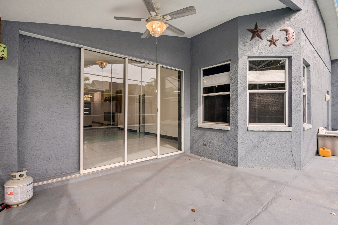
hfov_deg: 93.3
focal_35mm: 17
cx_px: 169
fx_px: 160
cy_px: 112
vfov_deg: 70.4
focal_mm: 17
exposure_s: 1/200
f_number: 8
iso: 400
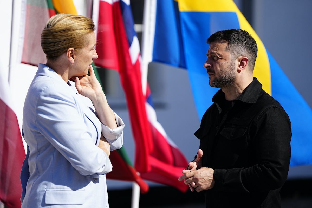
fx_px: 1517
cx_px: 156
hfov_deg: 11.7
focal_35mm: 175
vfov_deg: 7.8
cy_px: 104
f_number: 2.8
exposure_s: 1/4000
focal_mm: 175
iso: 200
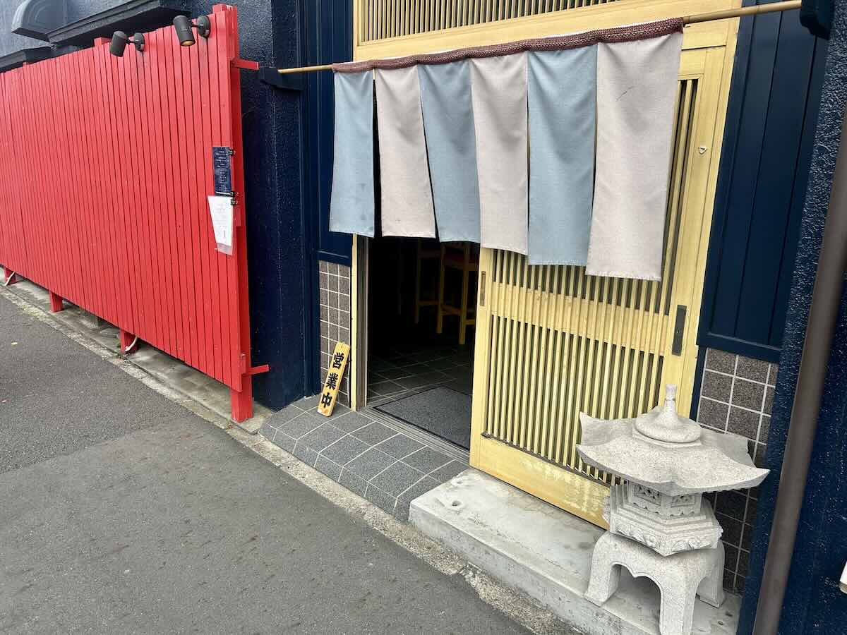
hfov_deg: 67.3
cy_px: 318
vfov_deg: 53.1
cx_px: 424
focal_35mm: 26
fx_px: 636
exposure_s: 1/2404
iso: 50
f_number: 1.5
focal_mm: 5.7
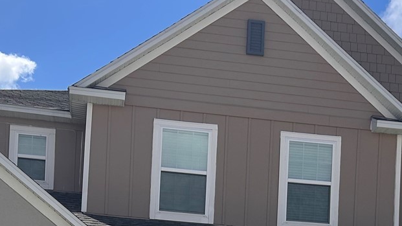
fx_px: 778
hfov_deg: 29.0
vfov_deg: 15.0
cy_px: 366
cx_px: 223
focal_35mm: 73
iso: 50
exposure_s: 1/7463
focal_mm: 5.7
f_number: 1.5
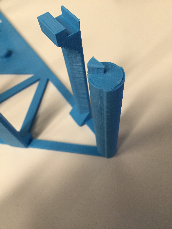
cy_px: 114
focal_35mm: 29
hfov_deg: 48.2
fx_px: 192
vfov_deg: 61.7
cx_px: 86
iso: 160
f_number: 2.2
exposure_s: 1/30
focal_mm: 4.15
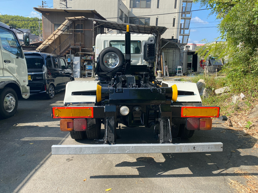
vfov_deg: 53.1
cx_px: 129
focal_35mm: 26
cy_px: 96
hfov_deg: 67.3
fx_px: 194
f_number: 1.8
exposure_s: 1/1124
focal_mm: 4.25
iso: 32
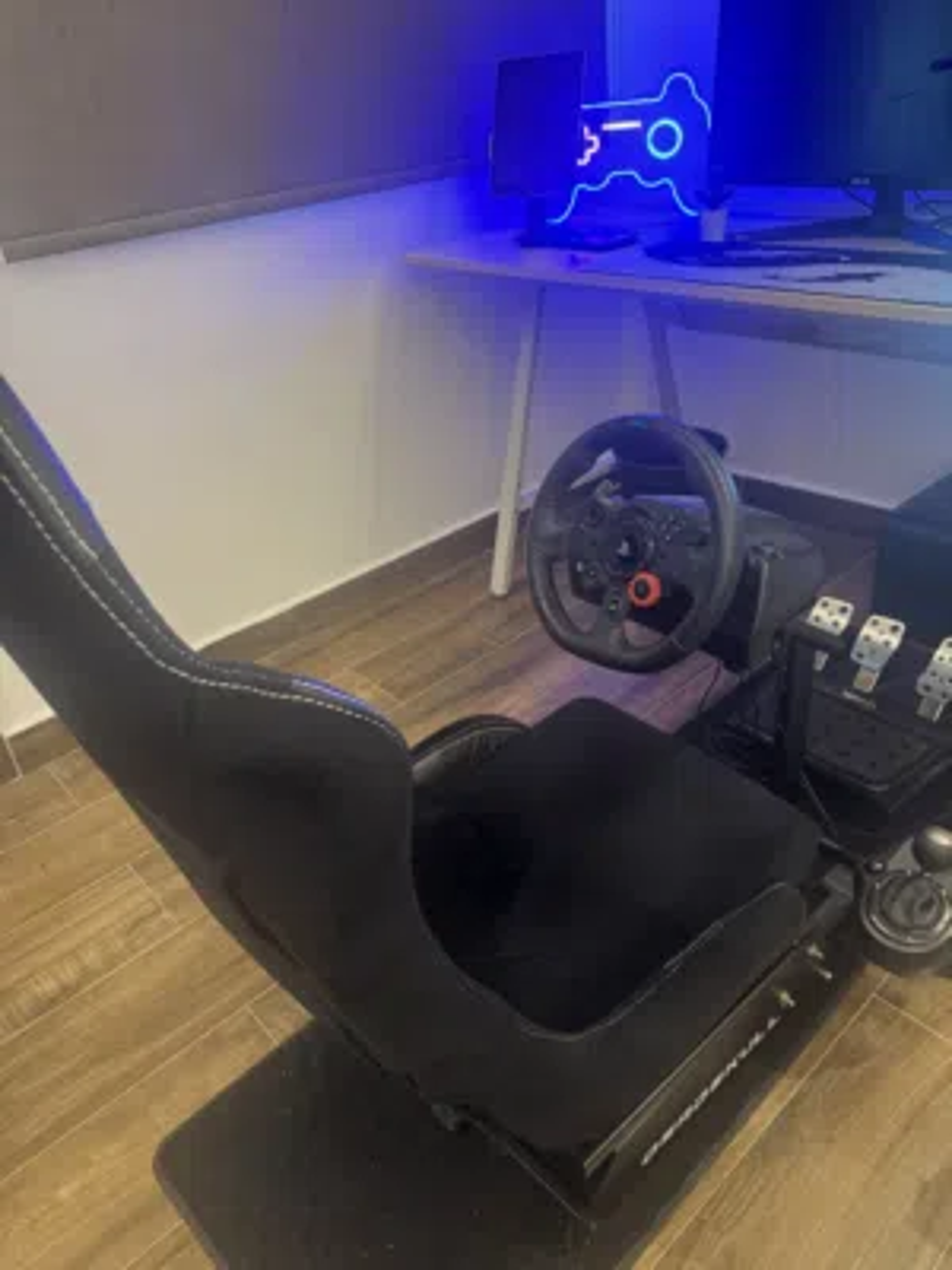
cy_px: 635
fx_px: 880
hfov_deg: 56.8
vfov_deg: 71.6
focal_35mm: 24
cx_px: 476
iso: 500
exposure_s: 1/50
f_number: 1.78
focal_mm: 6.76
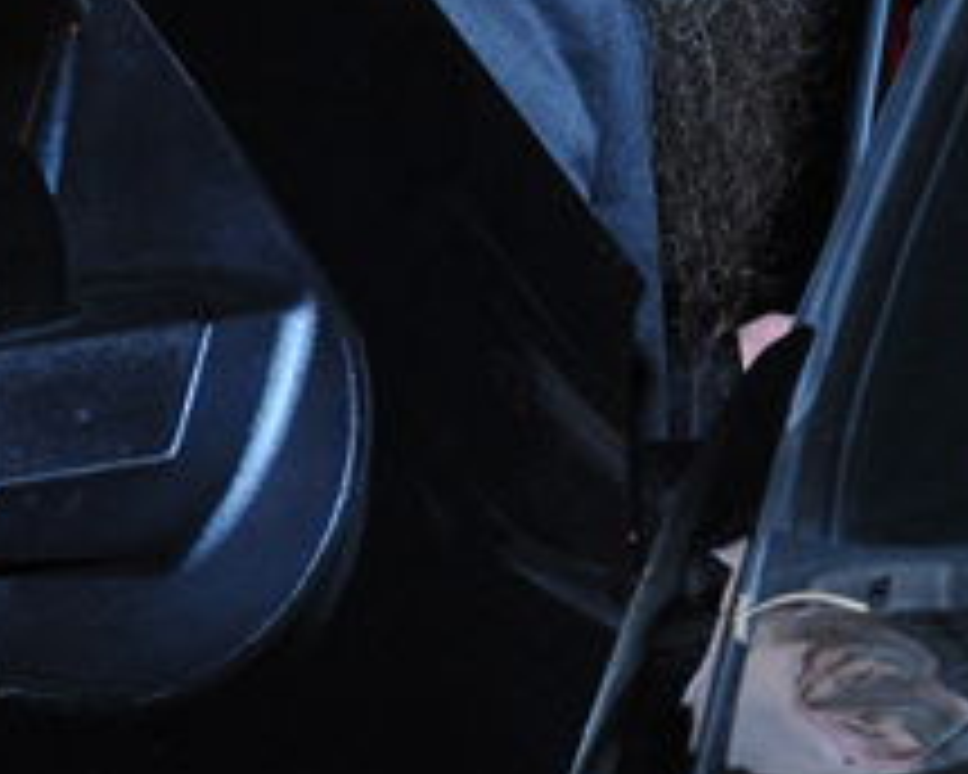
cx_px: 1810
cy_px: -182
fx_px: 6131
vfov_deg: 7.2
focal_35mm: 214
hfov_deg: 8.6
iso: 1600
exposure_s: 1/60
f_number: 5.6
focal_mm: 48
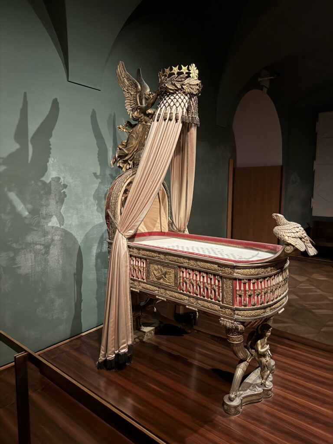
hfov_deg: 56.8
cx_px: 166
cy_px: 222
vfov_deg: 71.6
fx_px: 308
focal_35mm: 24
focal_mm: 6.76
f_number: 1.78
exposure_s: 1/20
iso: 1250
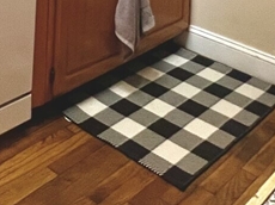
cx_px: 32
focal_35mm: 58
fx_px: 460
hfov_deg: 31.8
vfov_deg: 19.8
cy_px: -145
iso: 320
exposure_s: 1/60
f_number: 1.8
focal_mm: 1.57
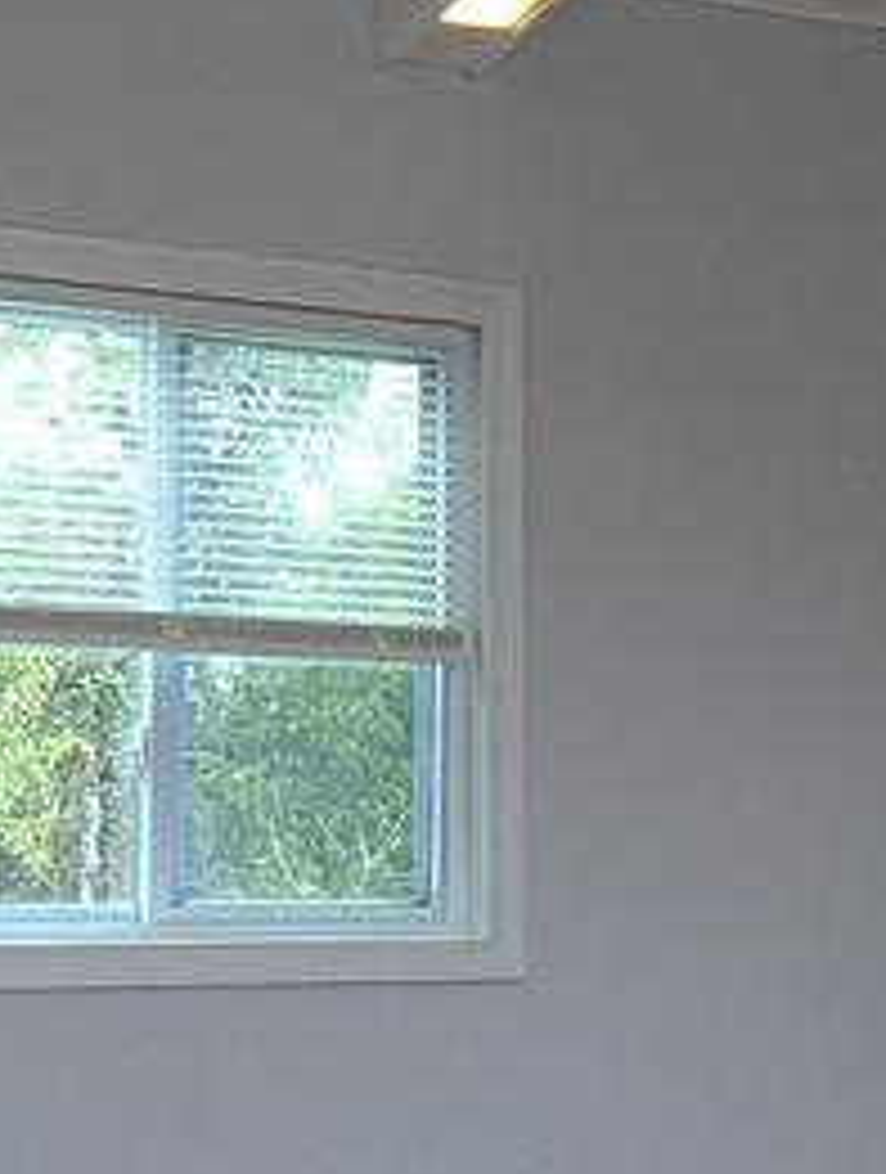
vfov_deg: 20.8
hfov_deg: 15.5
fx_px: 3195
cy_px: 742
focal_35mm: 94
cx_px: 850
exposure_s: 1/120
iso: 94
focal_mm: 2.35
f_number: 2.2
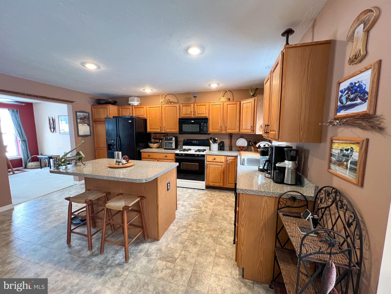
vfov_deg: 89.9
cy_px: 147
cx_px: 196
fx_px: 147
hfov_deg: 106.2
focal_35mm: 13
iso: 250
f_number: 1.8
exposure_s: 1/60
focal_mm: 1.57
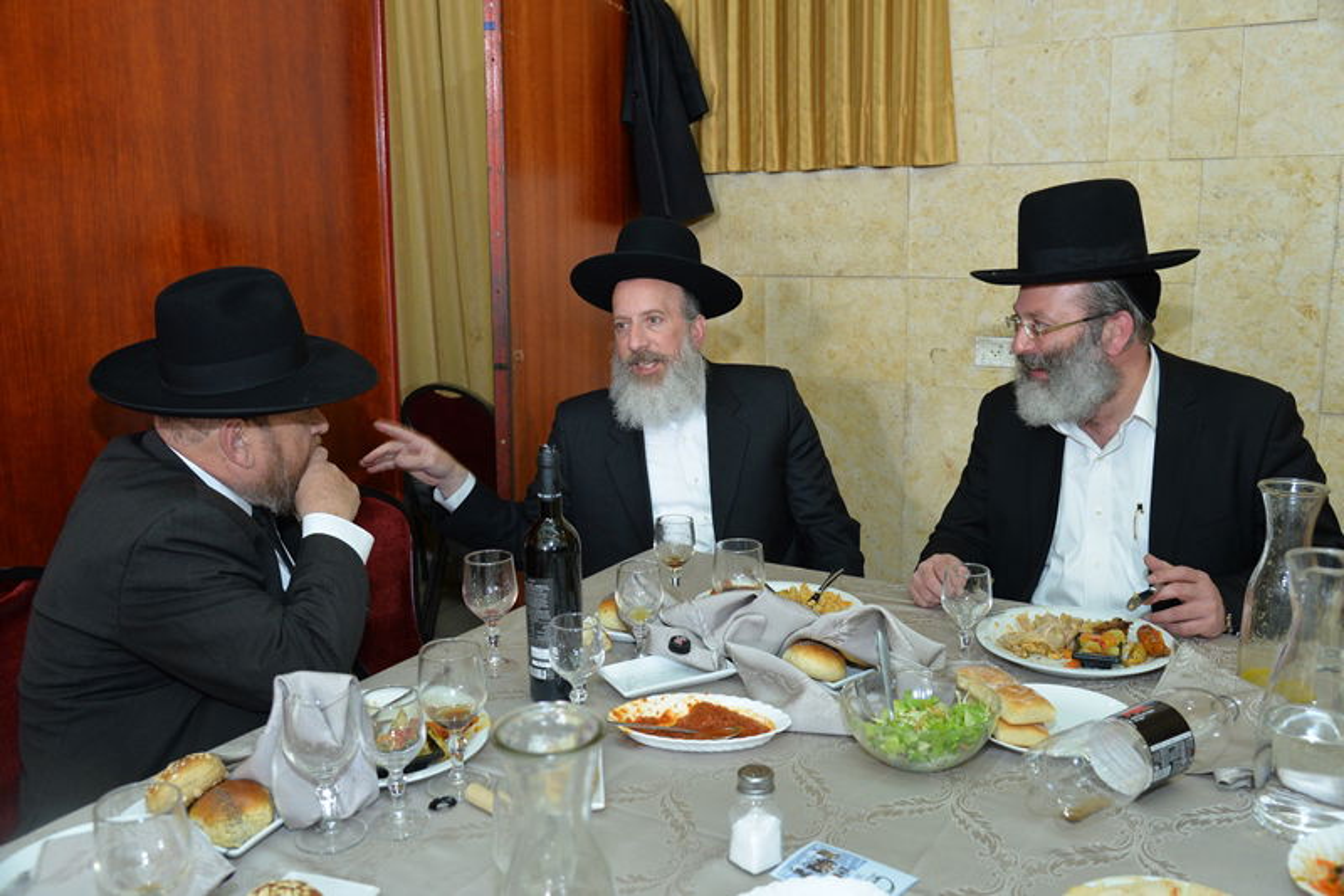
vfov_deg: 42.3
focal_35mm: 31
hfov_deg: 60.3
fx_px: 1157
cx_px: 672
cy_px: 448
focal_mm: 31
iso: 1250
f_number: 5
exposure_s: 1/125
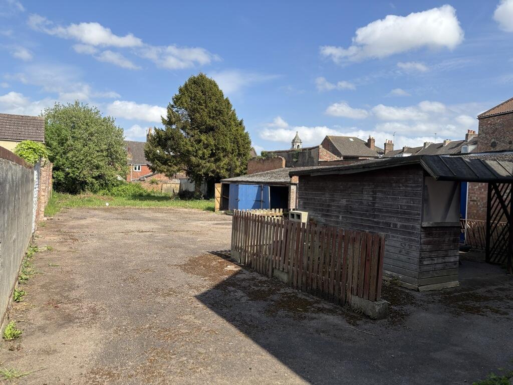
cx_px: 256
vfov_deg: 53.1
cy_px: 192
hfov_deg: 67.3
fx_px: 385
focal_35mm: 26
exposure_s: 1/2639
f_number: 1.6
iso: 50
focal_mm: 5.96
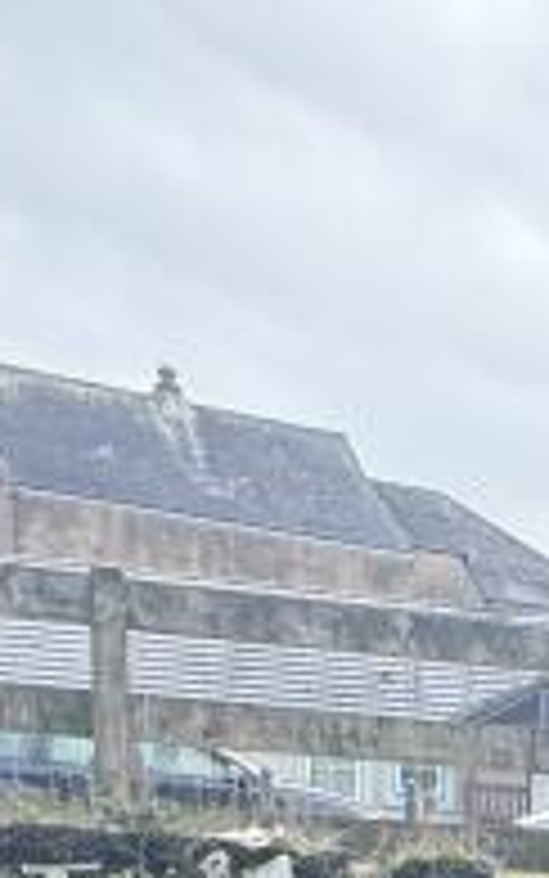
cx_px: 954
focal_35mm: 78
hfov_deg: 14.8
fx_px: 1866
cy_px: 1270
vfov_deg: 22.4
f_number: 2.2
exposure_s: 1/99
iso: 125
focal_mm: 2.22
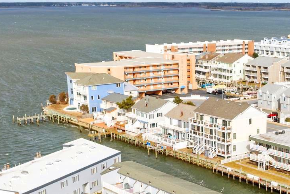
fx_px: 564
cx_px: 230
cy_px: 196
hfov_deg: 28.3
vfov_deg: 18.9
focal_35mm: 70
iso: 100
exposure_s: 1/2500
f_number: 2.8
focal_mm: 12.29
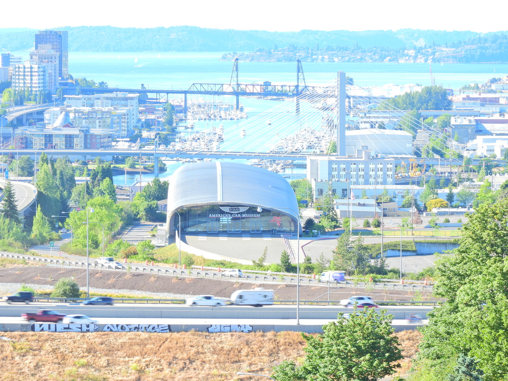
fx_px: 2201
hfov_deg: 13.2
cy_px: 190
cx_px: 254
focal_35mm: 150
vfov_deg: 9.9
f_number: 8
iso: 100
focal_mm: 26.8
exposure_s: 1/50
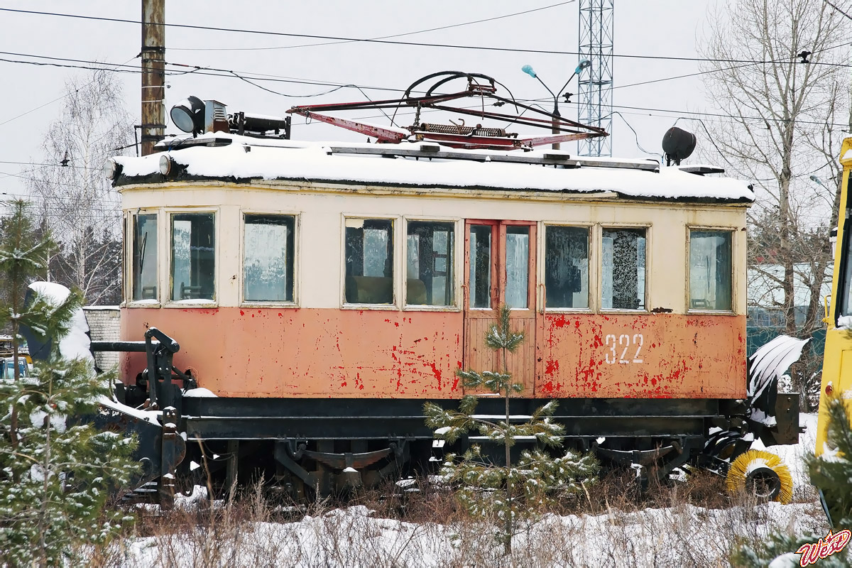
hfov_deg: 16.1
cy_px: 284
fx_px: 3017
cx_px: 426
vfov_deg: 10.8
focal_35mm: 128
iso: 400
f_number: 7.1
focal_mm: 85
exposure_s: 1/100
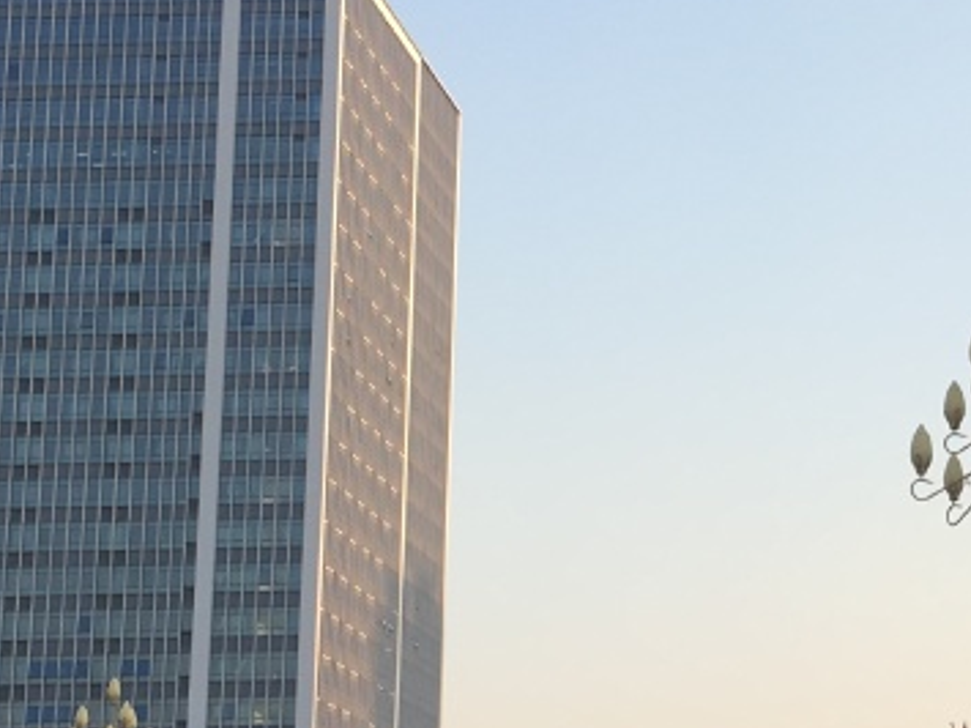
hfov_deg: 19.5
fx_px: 2748
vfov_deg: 15.0
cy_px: 556
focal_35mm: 98
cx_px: 966
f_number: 2.2
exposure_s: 1/301
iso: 25
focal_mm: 4.15
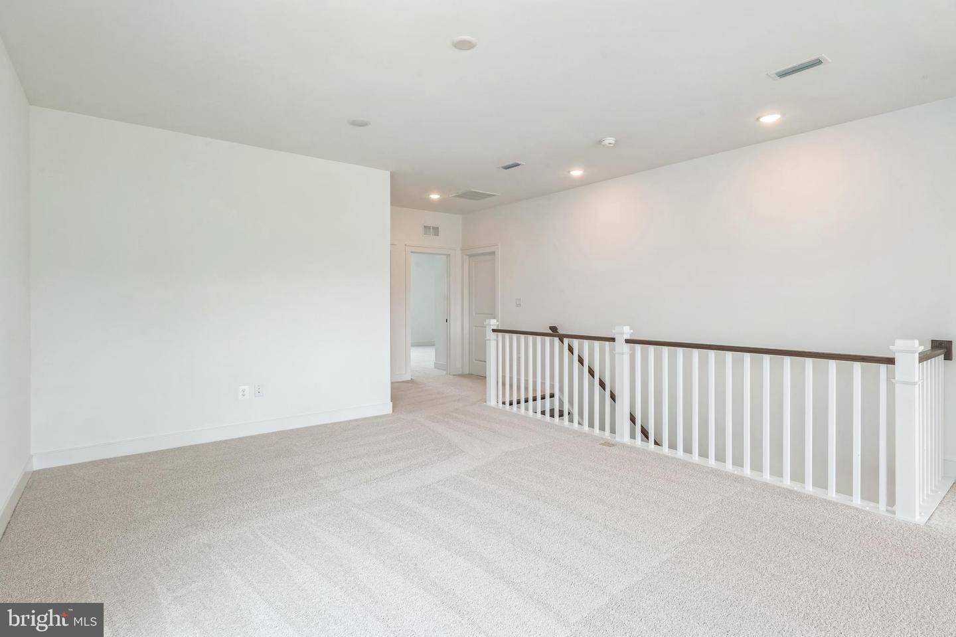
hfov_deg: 93.3
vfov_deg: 70.4
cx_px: 478
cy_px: 318
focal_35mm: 17
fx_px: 451
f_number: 10
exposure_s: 1/30
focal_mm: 17
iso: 320
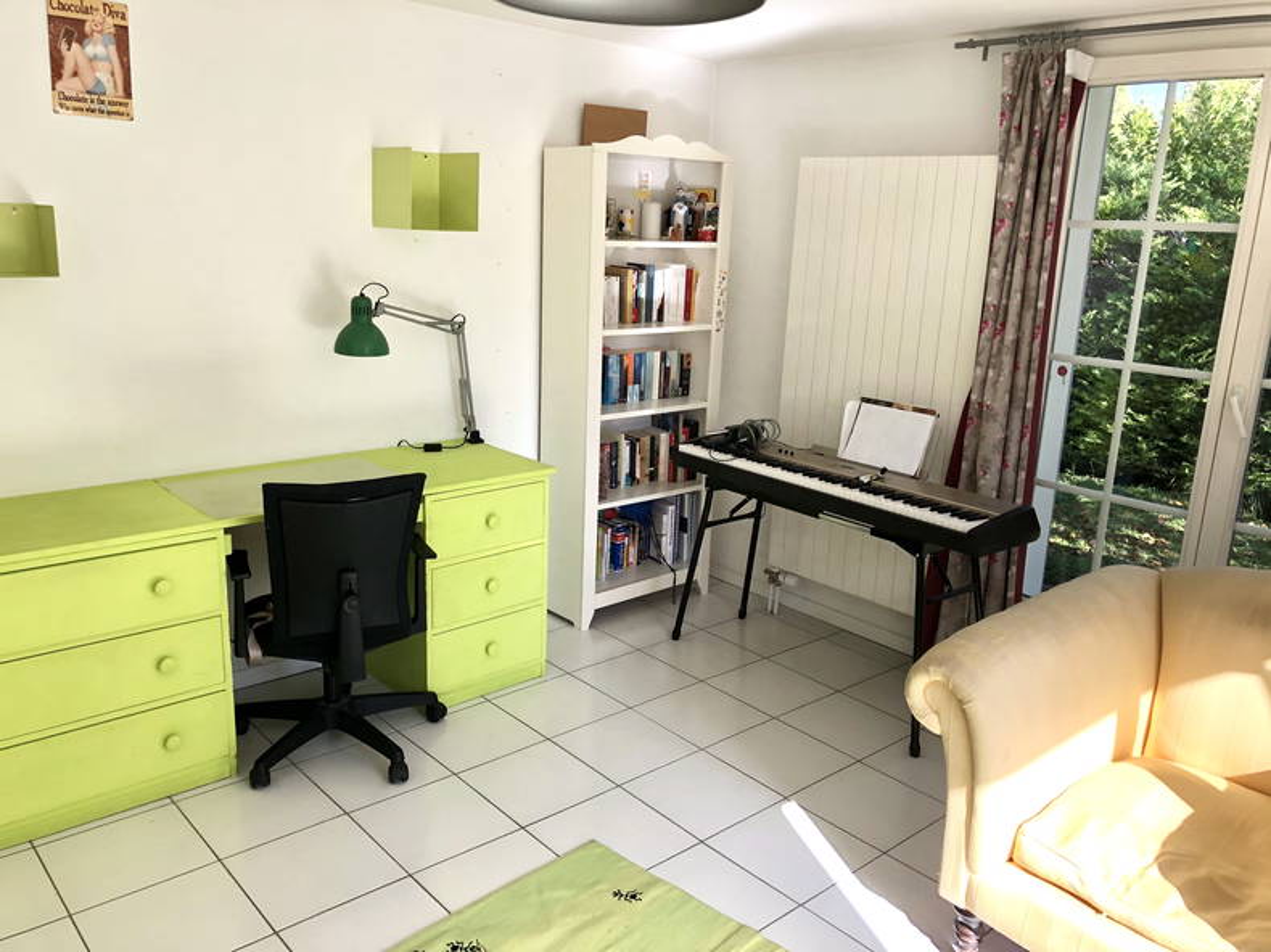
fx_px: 1028
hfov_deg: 63.5
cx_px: 636
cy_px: 476
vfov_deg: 49.7
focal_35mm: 28
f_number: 1.8
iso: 20
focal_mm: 3.99
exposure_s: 1/171
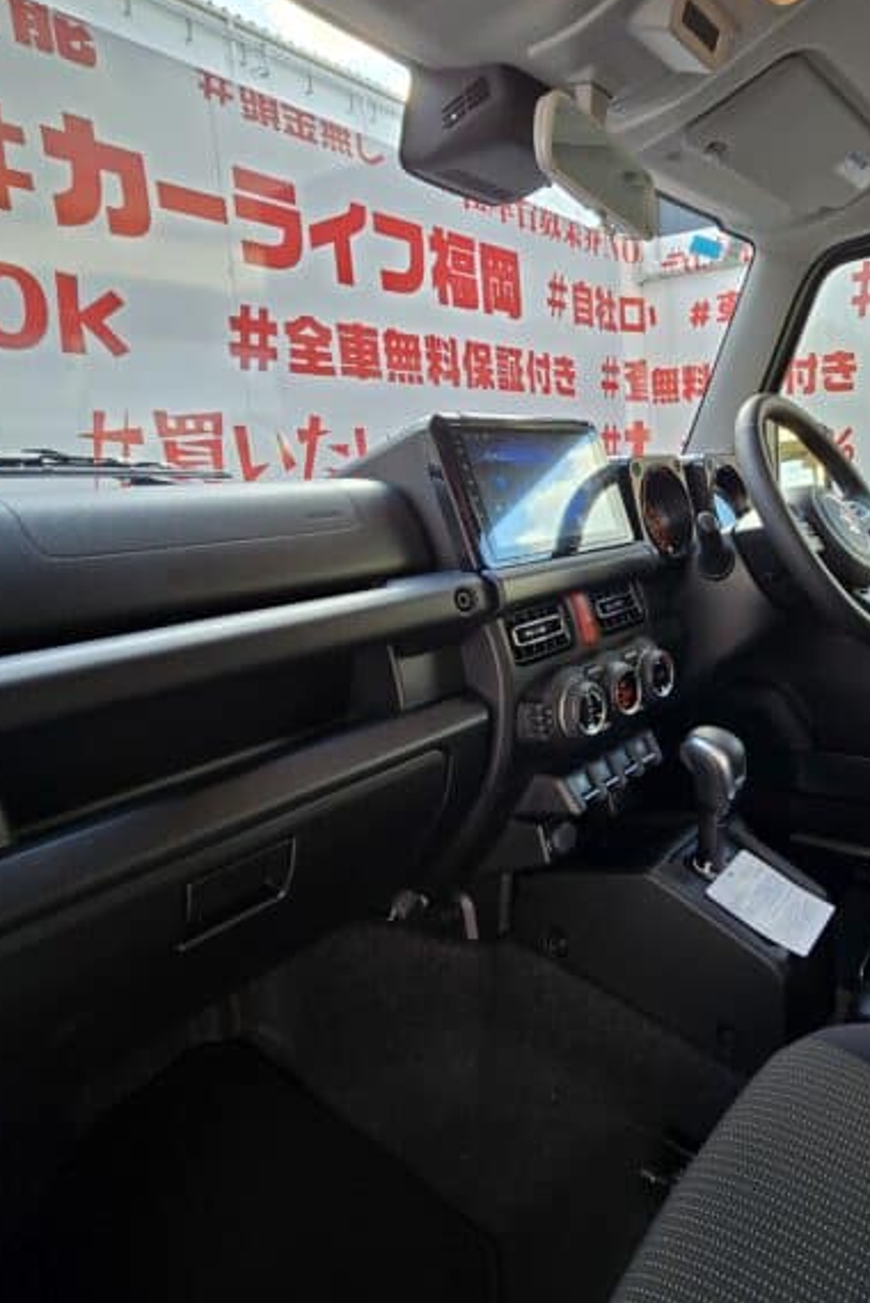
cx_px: 662
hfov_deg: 60.7
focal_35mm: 19
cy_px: 618
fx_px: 688
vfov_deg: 86.8
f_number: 2.2
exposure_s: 1/50
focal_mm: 2.2
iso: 64
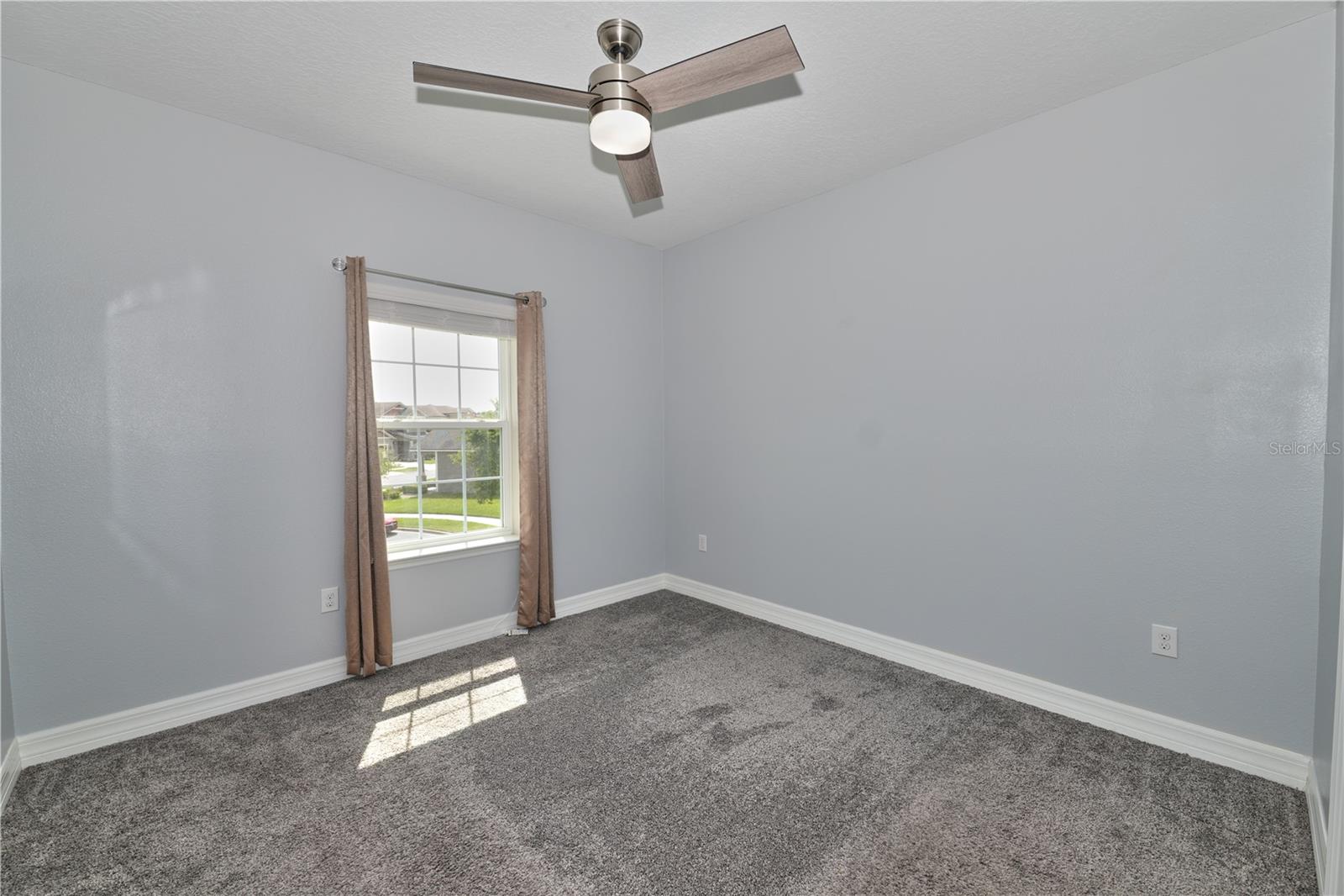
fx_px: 523
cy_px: 448
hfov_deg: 104.3
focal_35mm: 14
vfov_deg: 81.2
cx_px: 672
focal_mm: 14
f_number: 5
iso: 160
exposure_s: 1/200
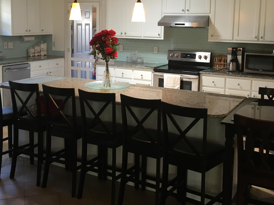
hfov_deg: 42.0
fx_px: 356
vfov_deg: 31.8
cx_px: 125
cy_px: 63
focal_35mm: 45
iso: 64
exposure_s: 1/30
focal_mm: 4.15
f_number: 2.2
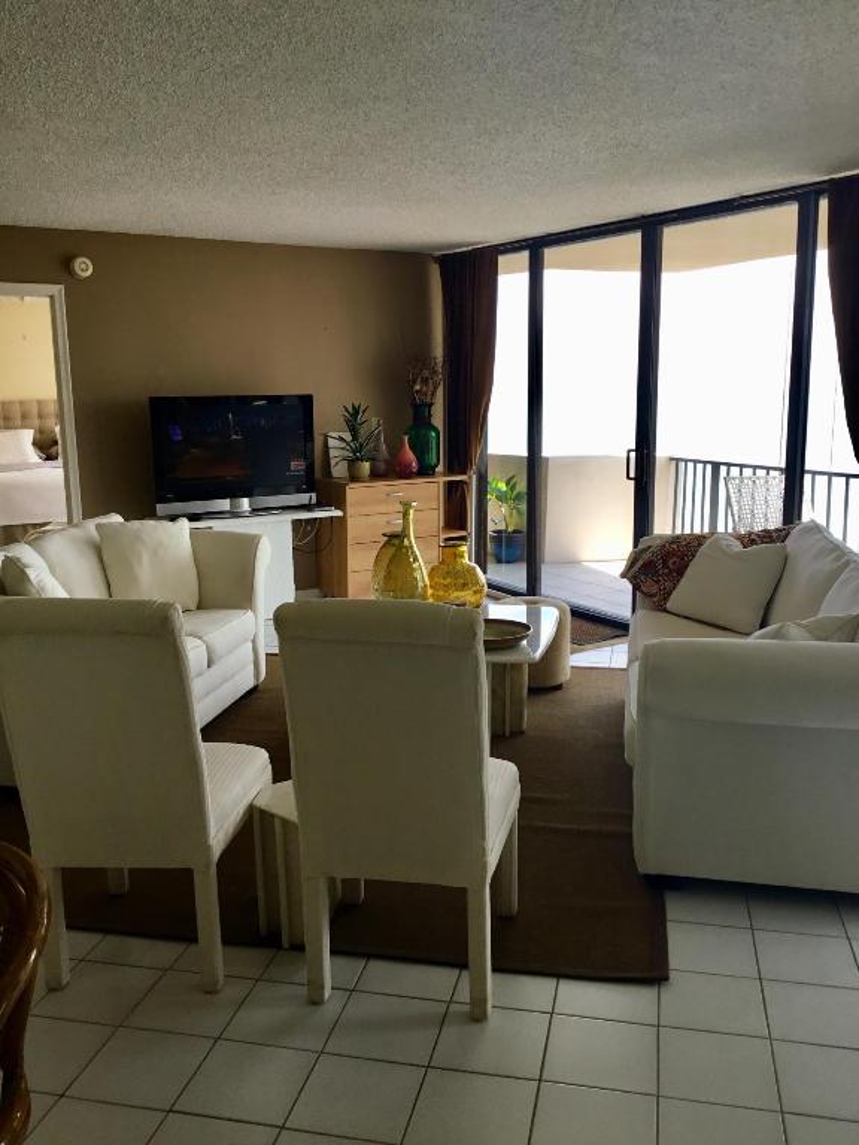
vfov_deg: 58.4
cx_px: 430
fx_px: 1026
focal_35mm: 31
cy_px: 572
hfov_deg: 45.4
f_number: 2.4
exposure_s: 1/121
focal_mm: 3.3
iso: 25
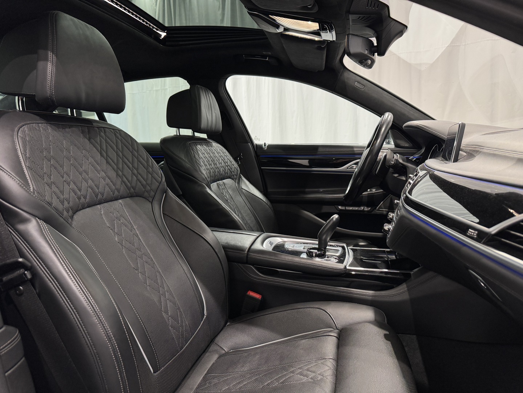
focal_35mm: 24
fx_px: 363
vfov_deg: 56.8
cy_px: 196
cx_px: 262
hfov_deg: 71.6
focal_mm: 6.76
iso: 160
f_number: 1.78
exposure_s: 1/100
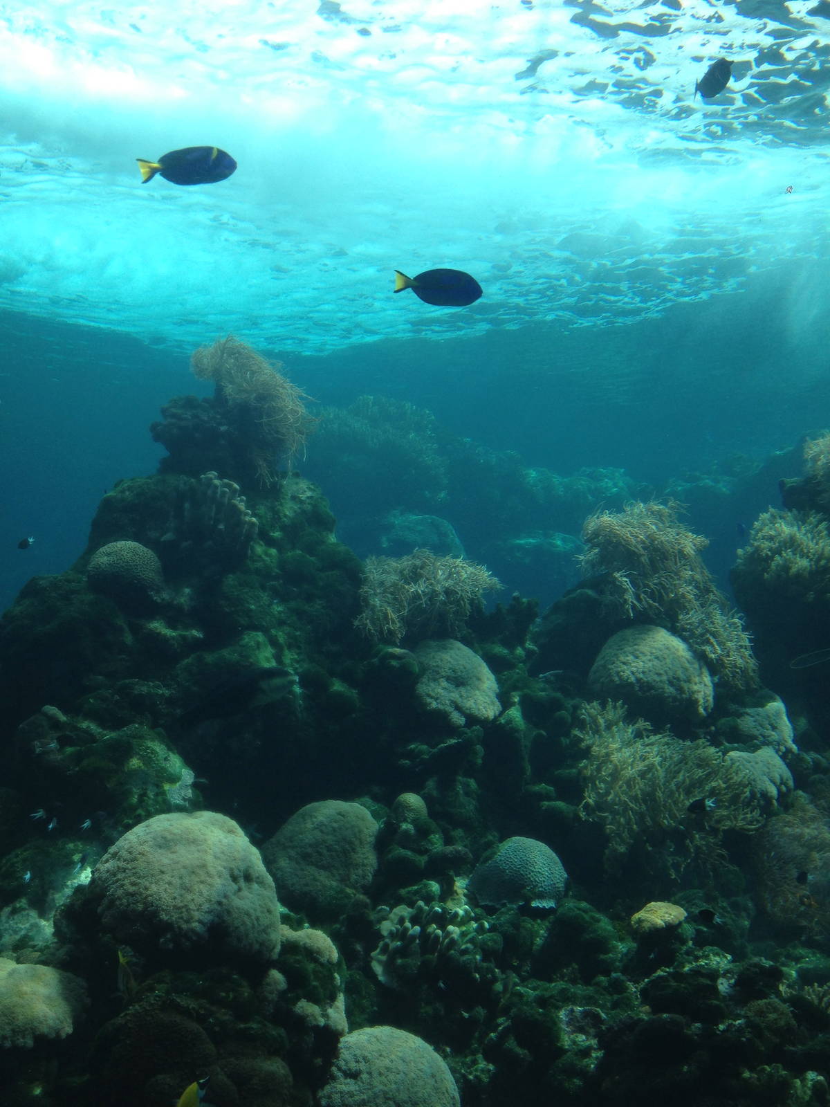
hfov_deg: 42.9
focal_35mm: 33
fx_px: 1055
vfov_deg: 55.4
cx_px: 415
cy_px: 554
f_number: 2.4
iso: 50
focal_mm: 4.13
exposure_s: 1/396
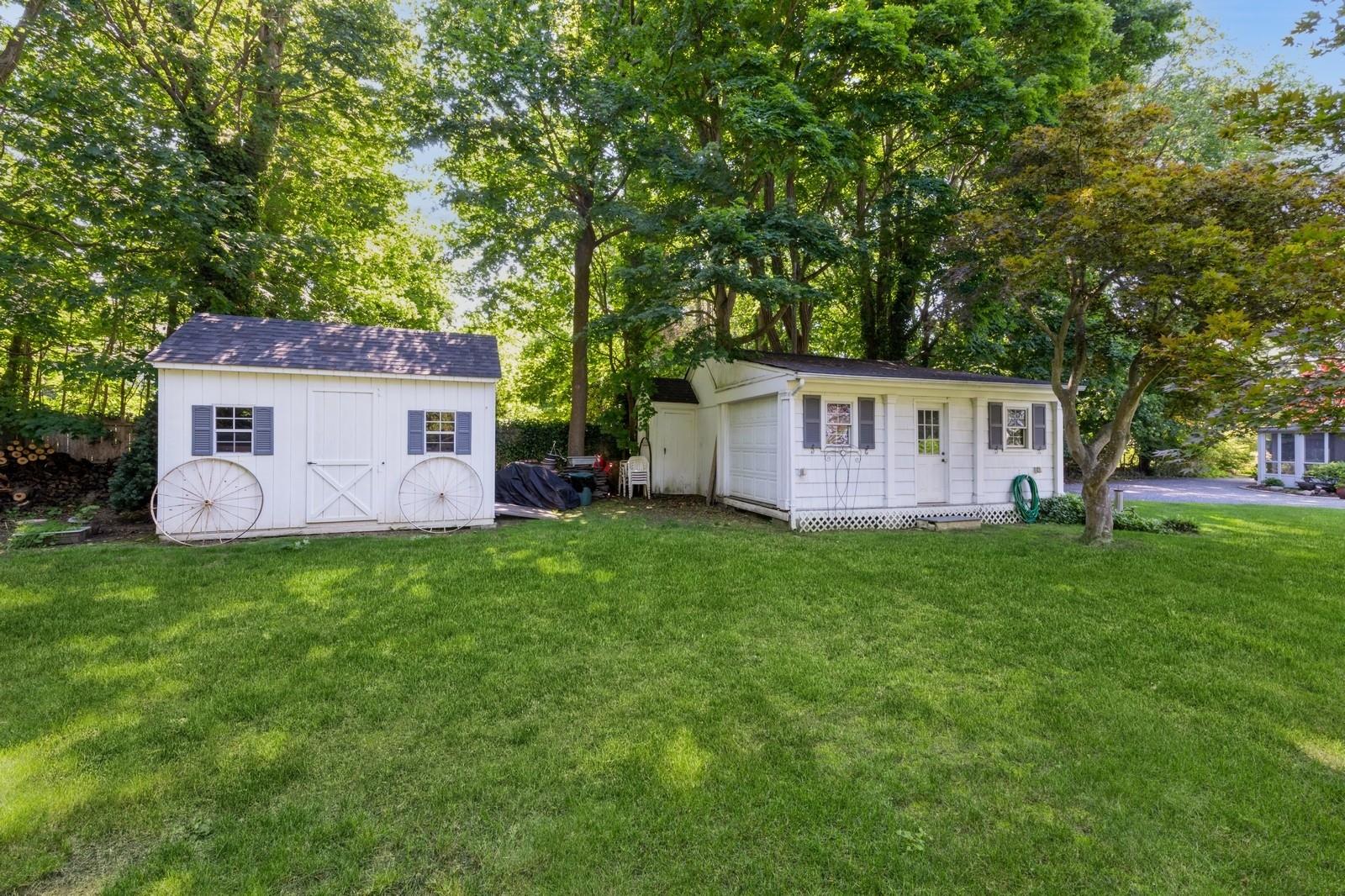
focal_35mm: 15
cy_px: 448
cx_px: 672
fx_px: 560
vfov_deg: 77.3
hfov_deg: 100.4
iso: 640
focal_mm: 15
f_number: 14
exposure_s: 1/25
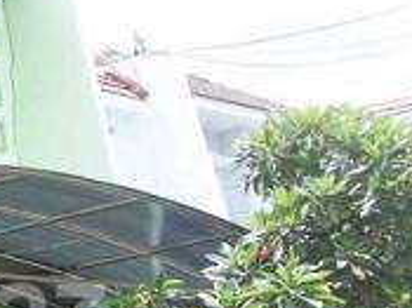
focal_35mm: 112
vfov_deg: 13.0
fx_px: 1332
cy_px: 320
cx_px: -178
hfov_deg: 16.3
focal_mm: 5.7
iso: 80
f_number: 2.9
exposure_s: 1/640
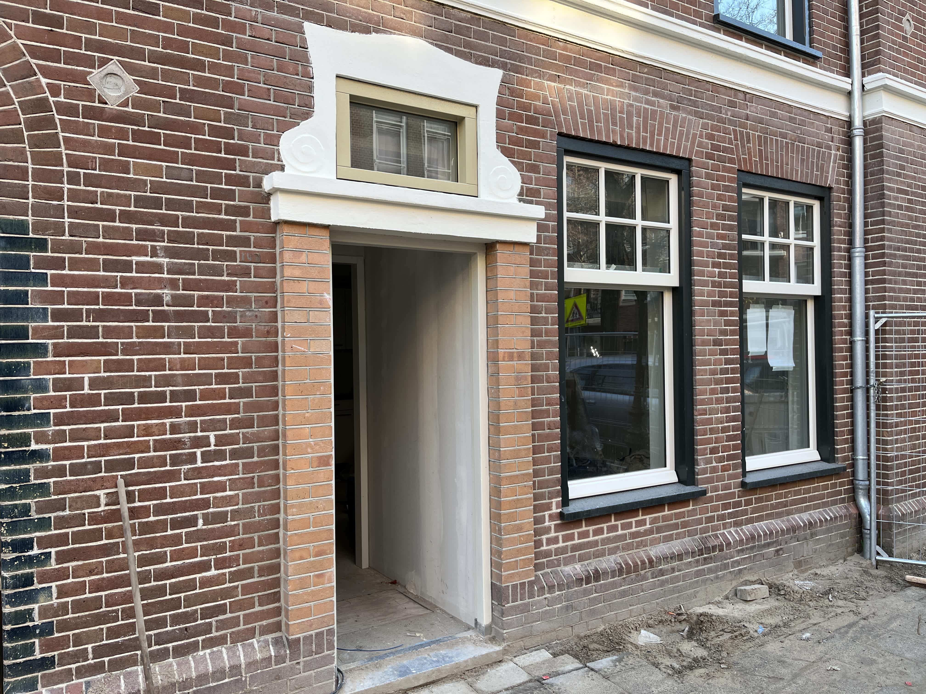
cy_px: 347
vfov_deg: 53.1
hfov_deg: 67.3
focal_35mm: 26
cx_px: 463
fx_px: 696
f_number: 1.6
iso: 40
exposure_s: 1/162
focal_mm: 5.1
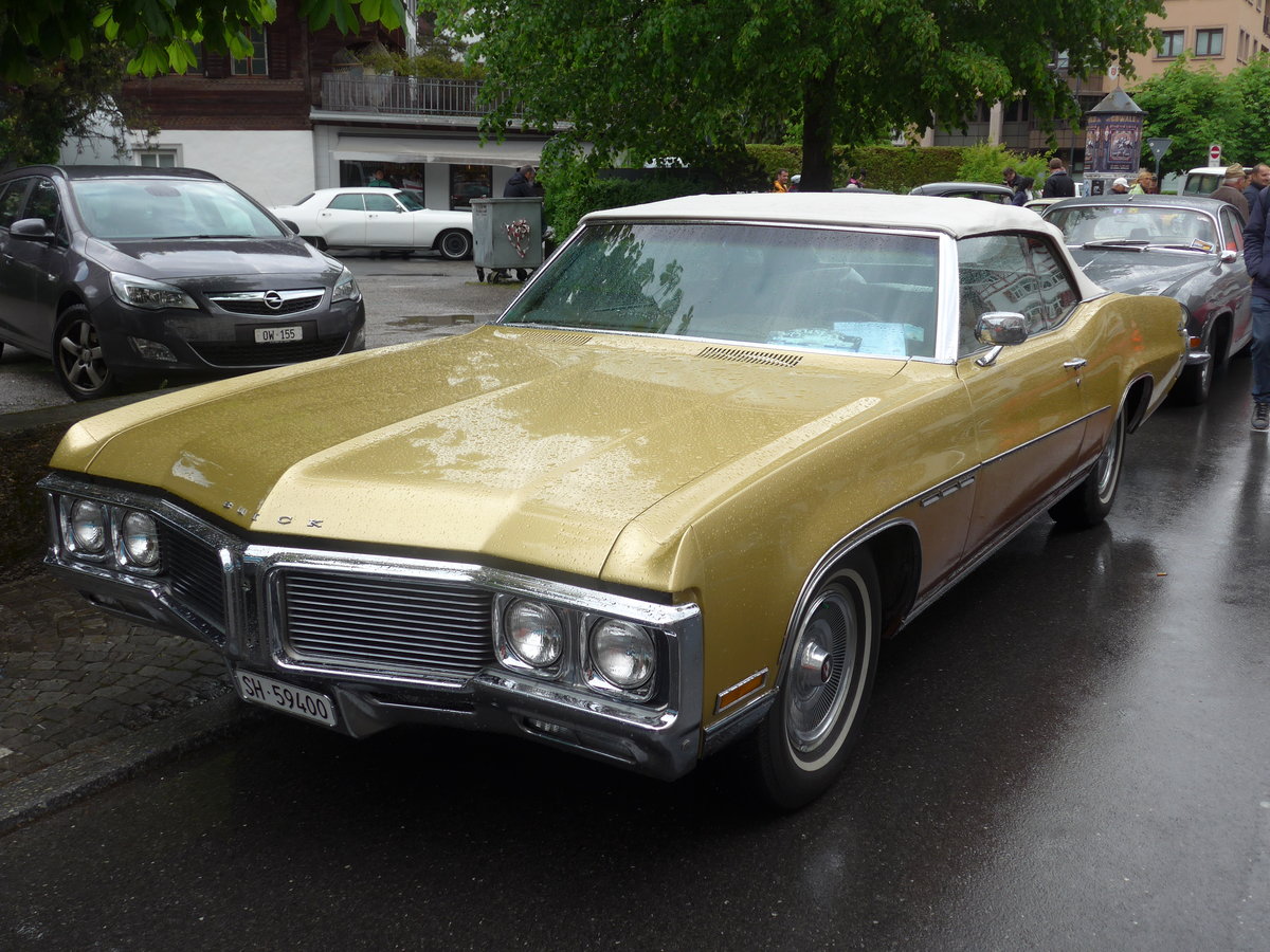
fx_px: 1321
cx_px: 635
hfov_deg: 51.4
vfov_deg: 39.7
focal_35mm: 36
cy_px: 476
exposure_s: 1/640
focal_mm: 7.5
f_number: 2.8
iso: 80
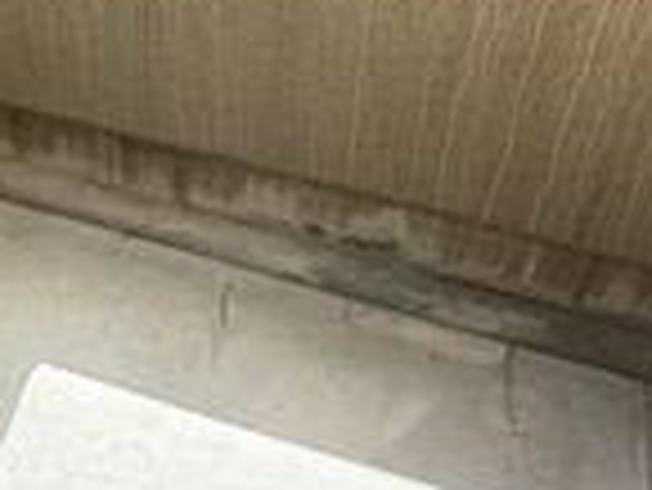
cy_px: -58
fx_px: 1018
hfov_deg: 33.7
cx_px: 67
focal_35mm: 54
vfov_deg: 25.0
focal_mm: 2.22
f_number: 2.2
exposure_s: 1/227
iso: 40
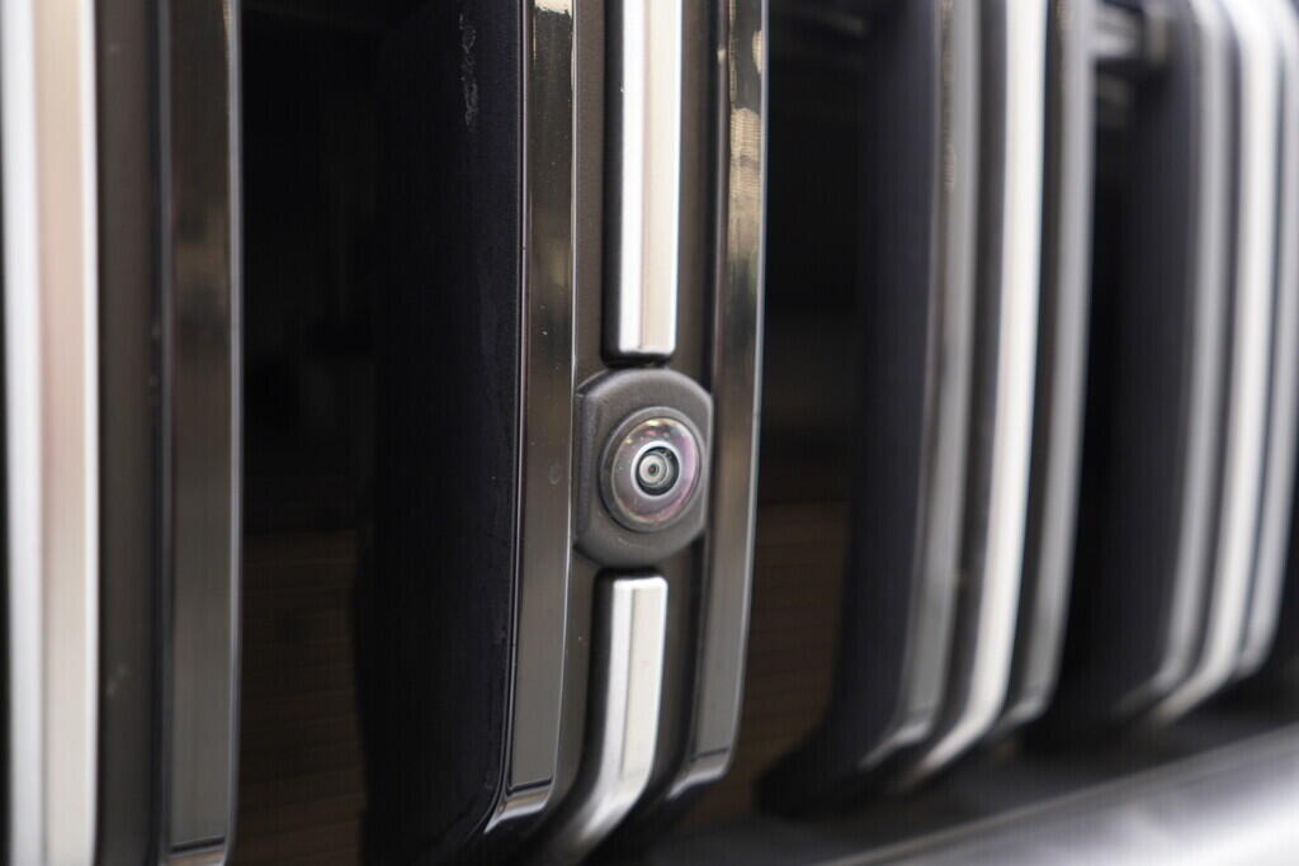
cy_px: 433
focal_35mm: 36
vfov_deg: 36.9
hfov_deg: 53.1
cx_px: 650
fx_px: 1299
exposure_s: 1/40
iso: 320
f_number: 2.8
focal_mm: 24
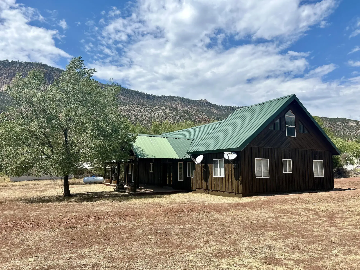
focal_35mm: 26
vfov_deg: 53.1
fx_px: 270
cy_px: 135
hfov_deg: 67.3
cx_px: 180
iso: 50
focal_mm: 5.7
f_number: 1.5
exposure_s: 1/5882
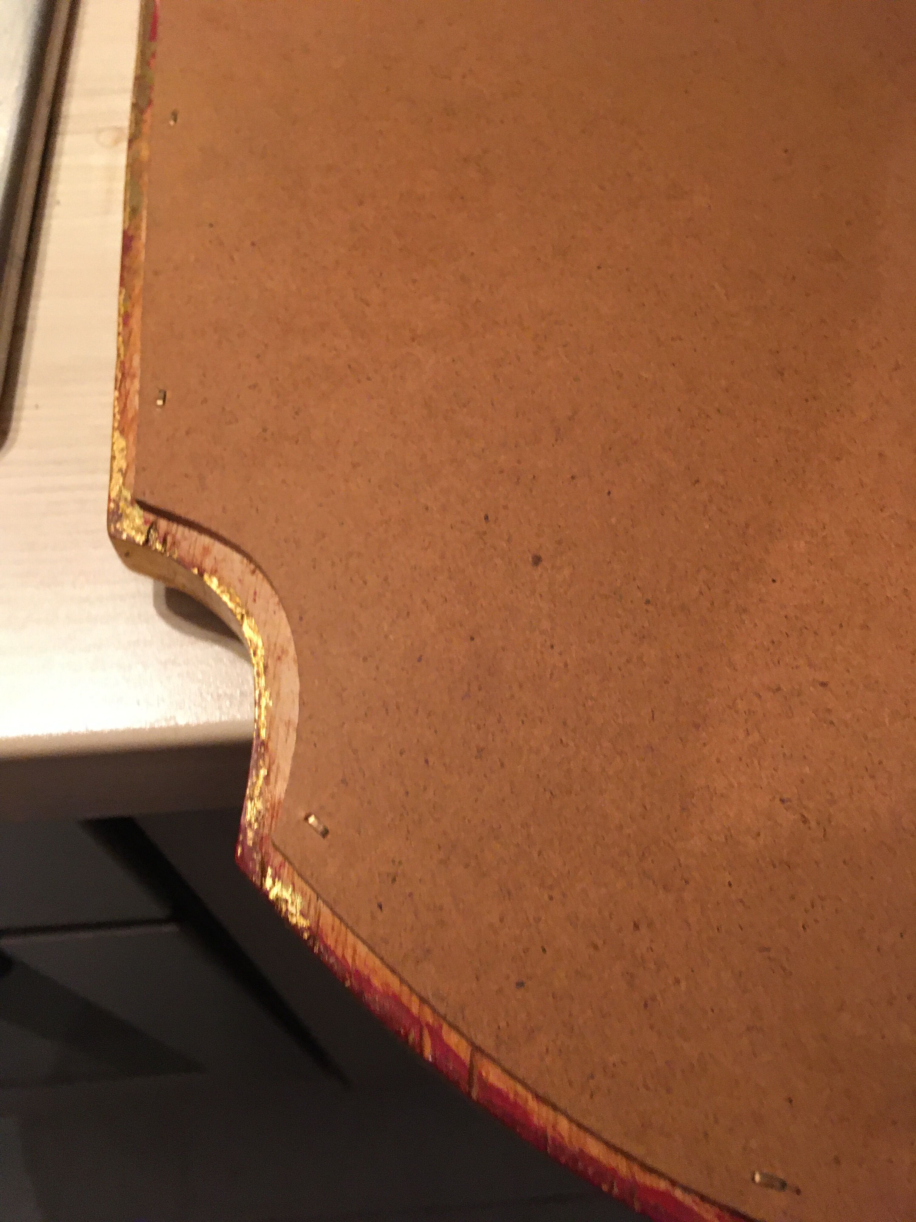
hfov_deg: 48.2
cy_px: 611
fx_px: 1023
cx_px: 458
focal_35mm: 29
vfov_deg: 61.7
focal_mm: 4.15
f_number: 2.2
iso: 200
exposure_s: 1/25
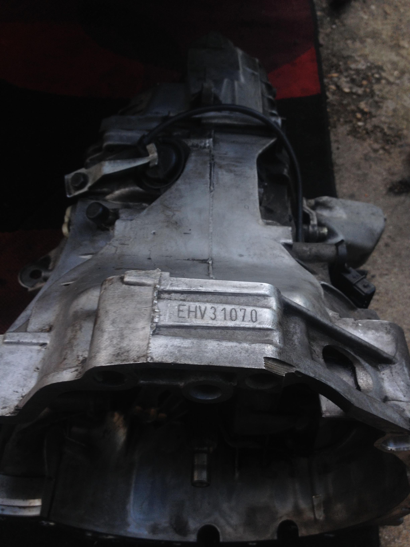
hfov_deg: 40.7
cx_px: 205
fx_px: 553
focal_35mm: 35
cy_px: 274
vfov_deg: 52.6
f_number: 2.4
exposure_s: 1/40
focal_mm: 4.28
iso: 50
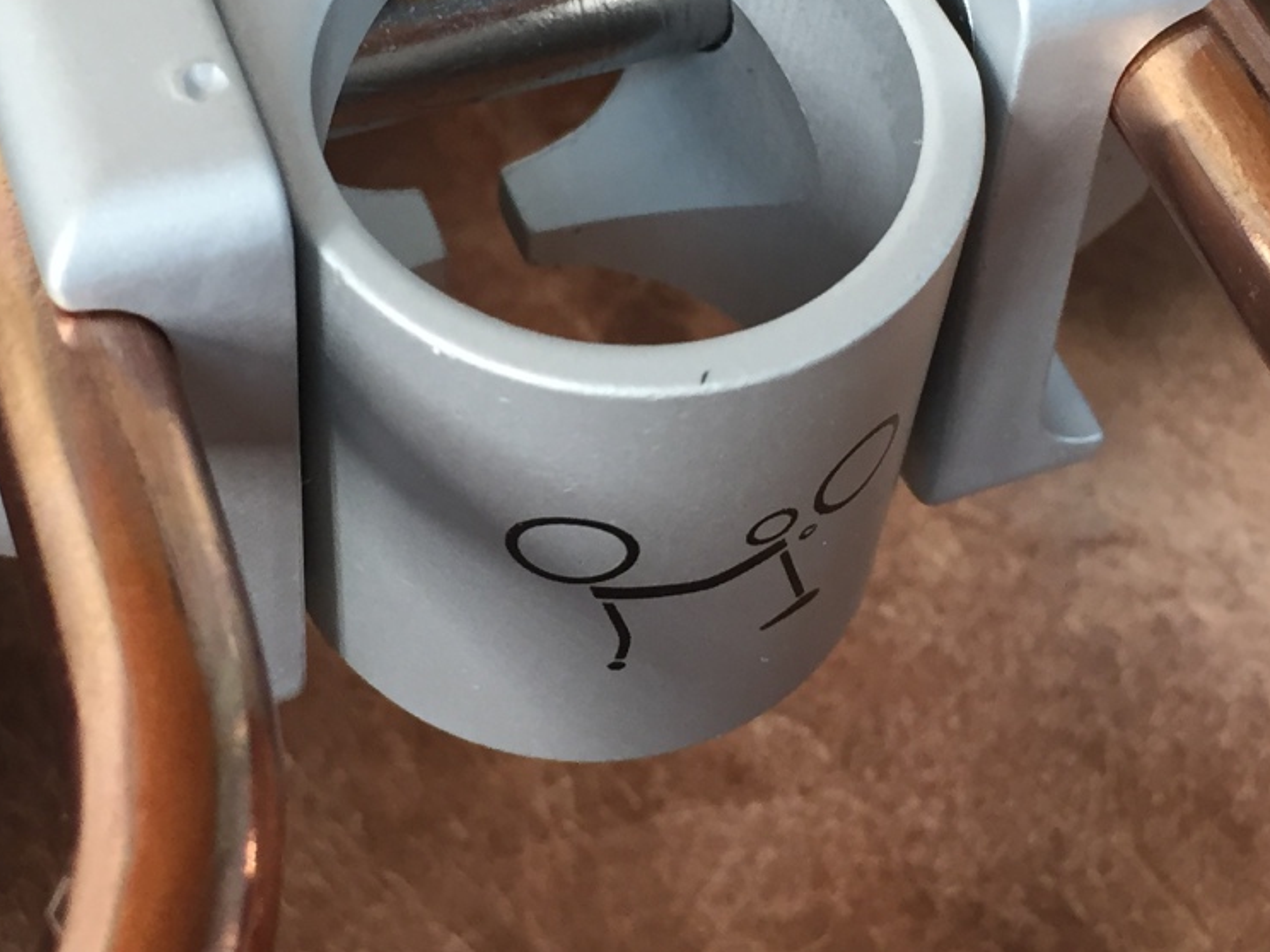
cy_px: 206
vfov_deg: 18.7
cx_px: 563
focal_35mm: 78
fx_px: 2862
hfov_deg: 25.0
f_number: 2.2
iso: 40
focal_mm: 4.15
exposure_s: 1/33
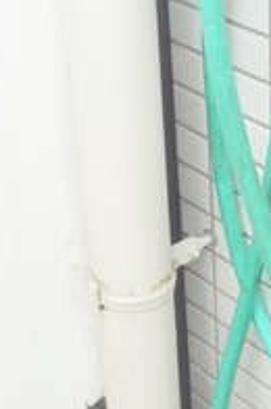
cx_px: 118
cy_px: 192
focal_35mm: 93
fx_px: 1054
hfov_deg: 14.7
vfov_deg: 21.9
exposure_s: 1/40
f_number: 3.3
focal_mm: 4.5
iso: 80
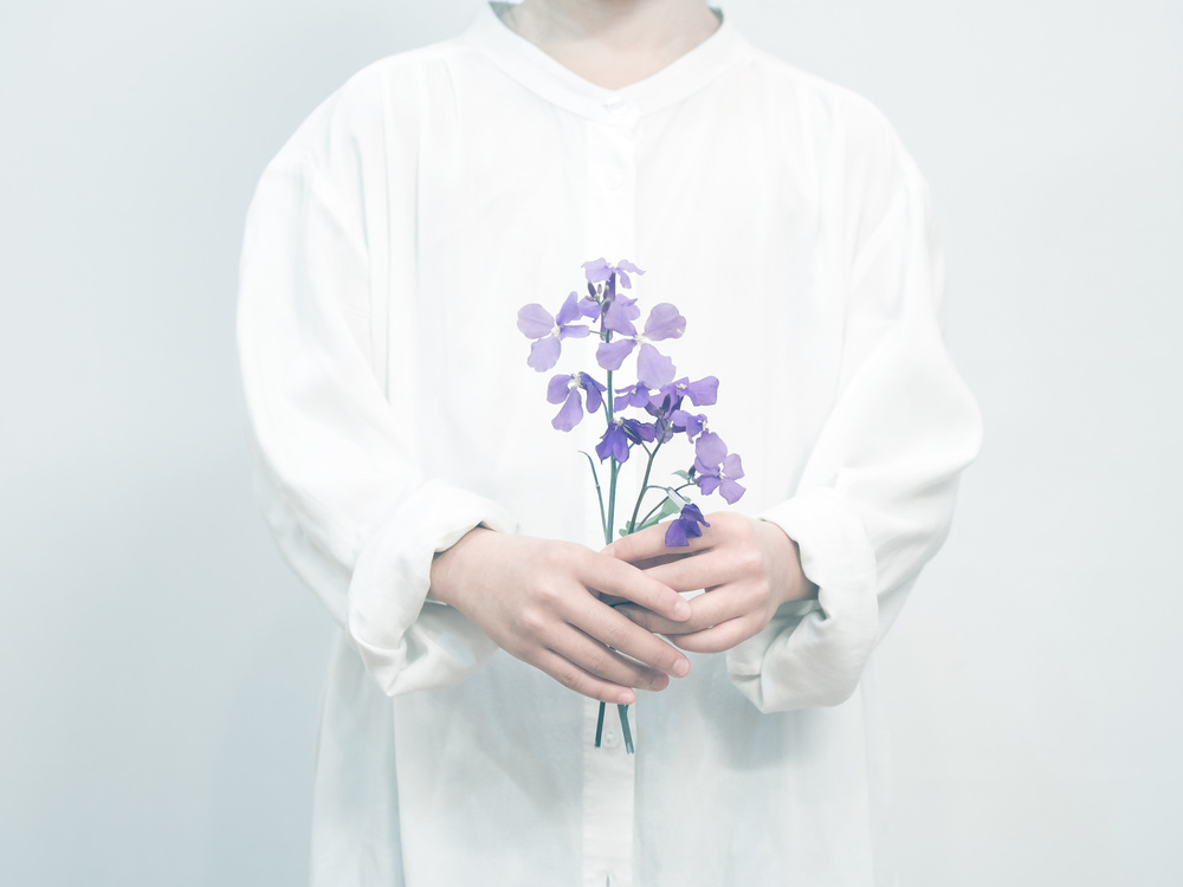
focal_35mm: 146
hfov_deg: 13.5
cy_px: 444
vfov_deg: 10.2
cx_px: 592
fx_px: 4990
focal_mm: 73
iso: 400
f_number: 2.8
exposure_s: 1/25
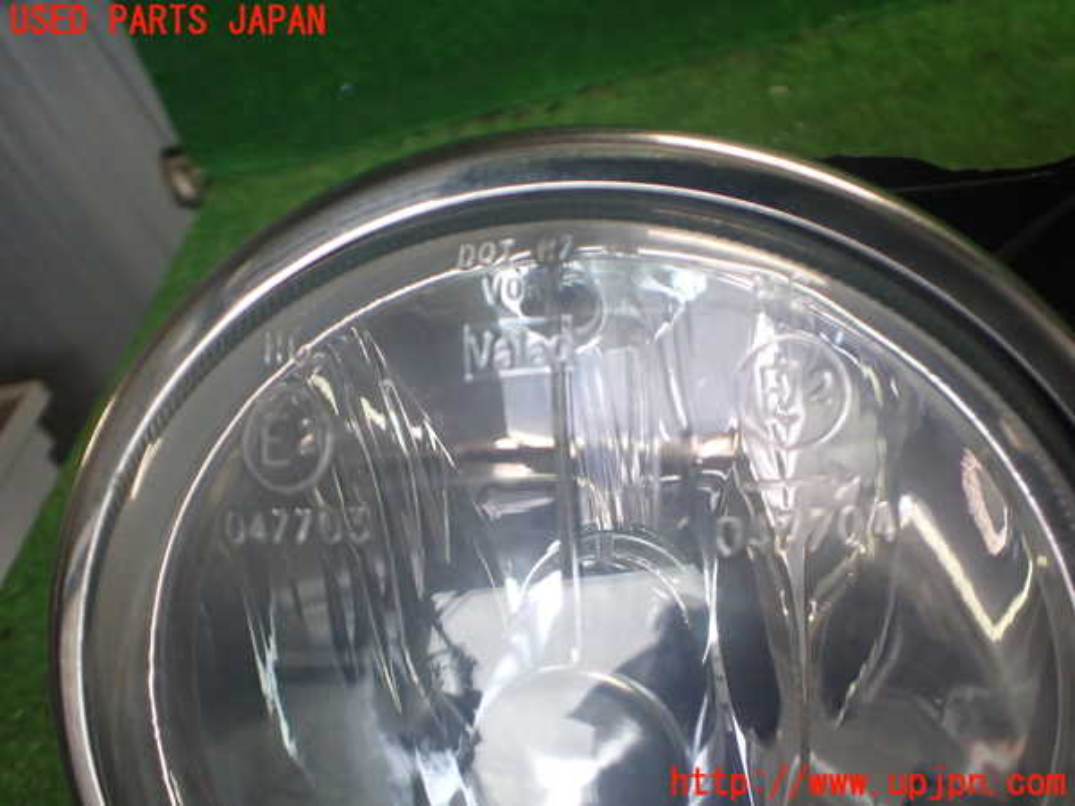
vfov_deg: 46.8
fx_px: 932
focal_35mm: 30
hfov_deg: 60.0
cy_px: 403
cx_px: 538
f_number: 2.3
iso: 400
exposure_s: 1/125
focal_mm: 5.4
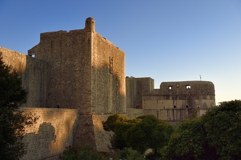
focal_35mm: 38
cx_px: 120
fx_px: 254
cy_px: 80
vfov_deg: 35.0
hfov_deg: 50.7
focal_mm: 38
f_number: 7.1
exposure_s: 1/320
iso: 200
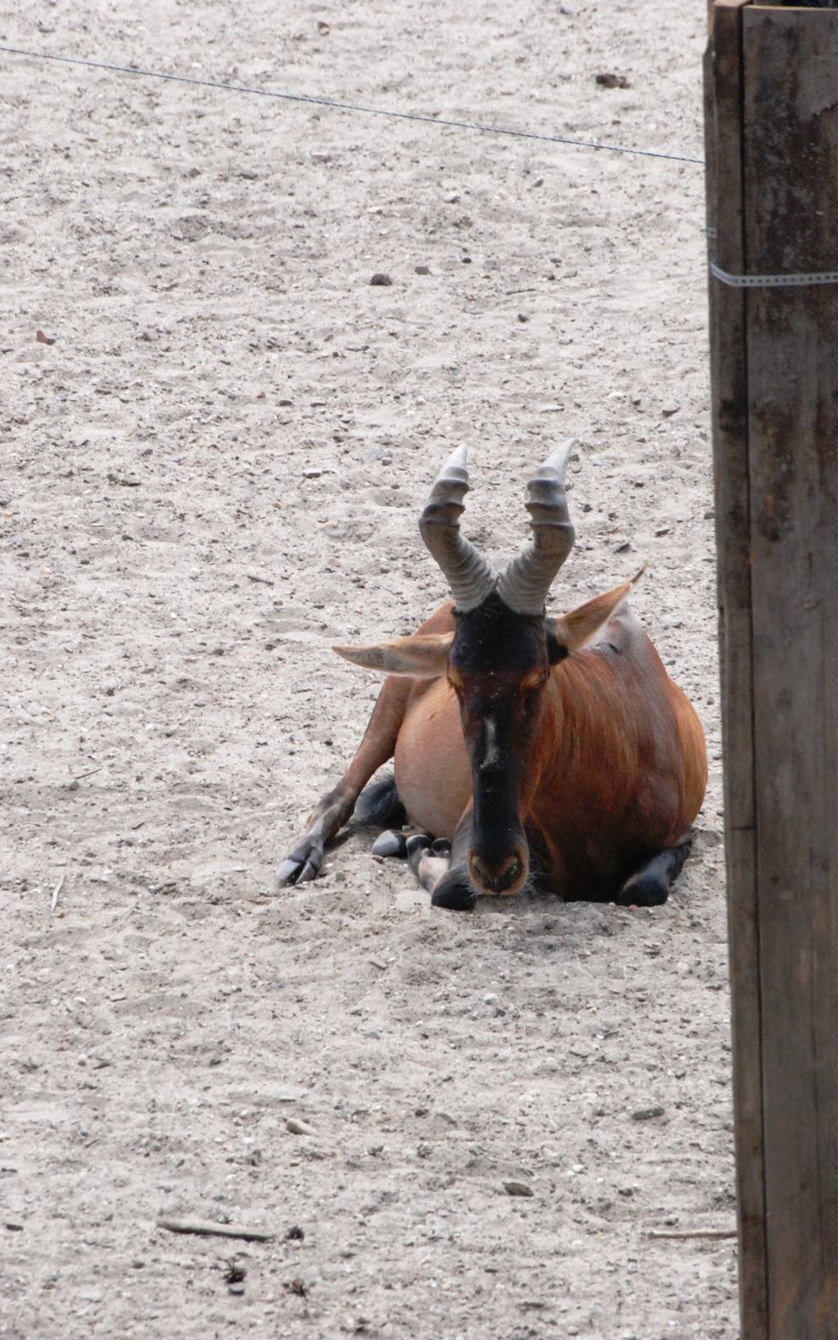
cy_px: 670
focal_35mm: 460
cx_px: 411
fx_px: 16810
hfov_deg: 2.9
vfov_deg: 4.6
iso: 1600
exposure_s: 1/160
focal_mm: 300
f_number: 20
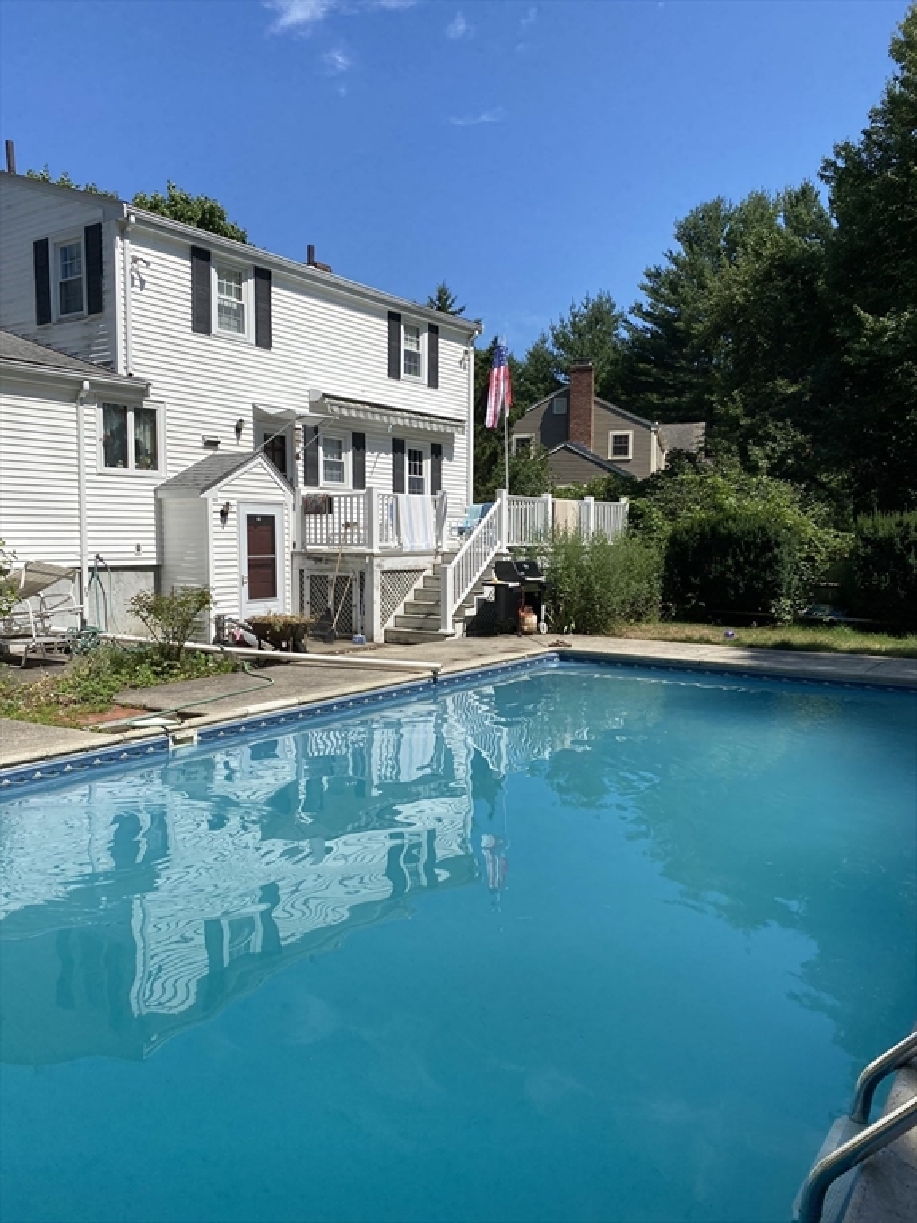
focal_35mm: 26
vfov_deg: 67.3
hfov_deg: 53.1
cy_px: 612
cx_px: 458
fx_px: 918
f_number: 1.8
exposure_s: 1/3401
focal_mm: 4.25
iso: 32
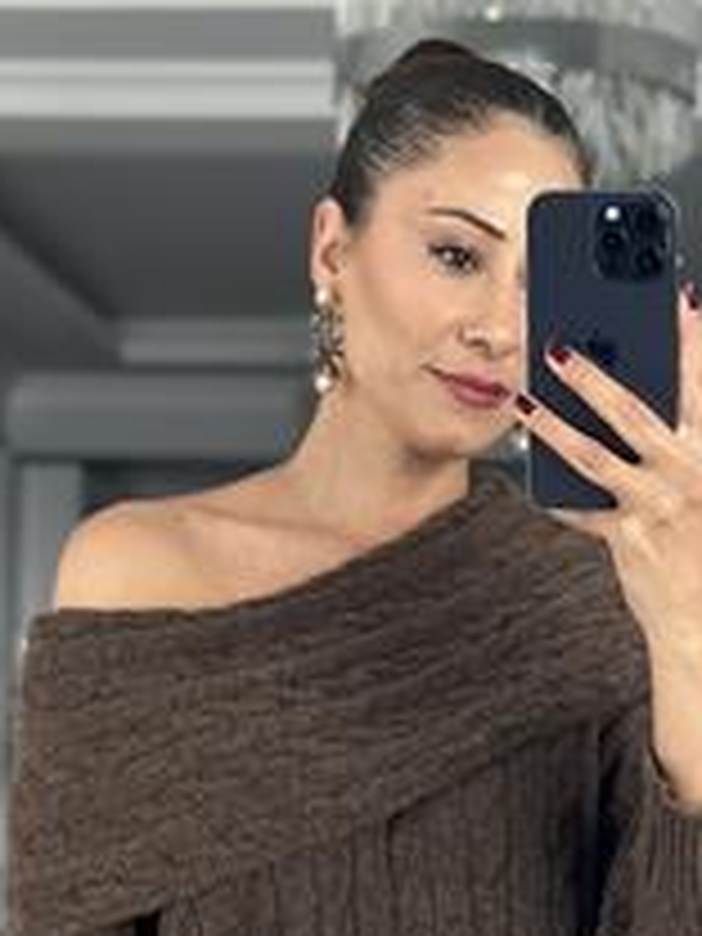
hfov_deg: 12.7
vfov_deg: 16.6
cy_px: 842
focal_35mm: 117
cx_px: 338
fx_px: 3164
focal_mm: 6.86
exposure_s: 1/77
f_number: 1.78
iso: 125
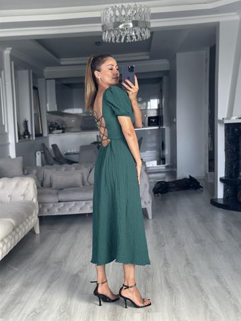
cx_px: 127
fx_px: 473
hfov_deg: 28.6
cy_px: 161
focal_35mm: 51
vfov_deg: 37.5
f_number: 1.78
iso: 125
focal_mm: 6.86
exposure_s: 1/63
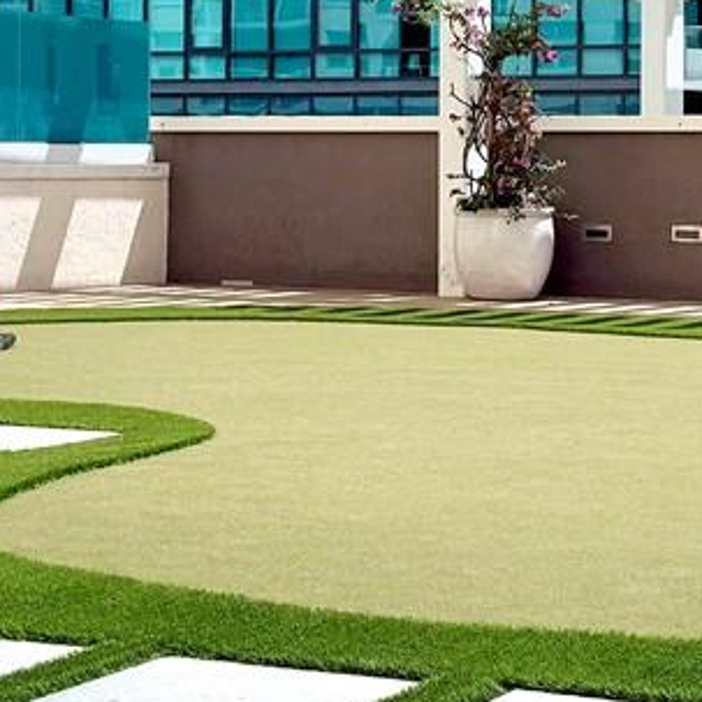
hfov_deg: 15.4
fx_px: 2570
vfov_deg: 15.4
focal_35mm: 112
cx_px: 623
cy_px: 104
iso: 80
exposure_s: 1/11905
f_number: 1.78
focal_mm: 6.76
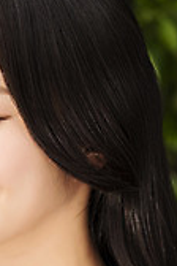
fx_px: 1844
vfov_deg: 8.2
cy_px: 158
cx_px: -6
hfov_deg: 5.5
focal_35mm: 250
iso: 100
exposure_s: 1/400
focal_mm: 105
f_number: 4
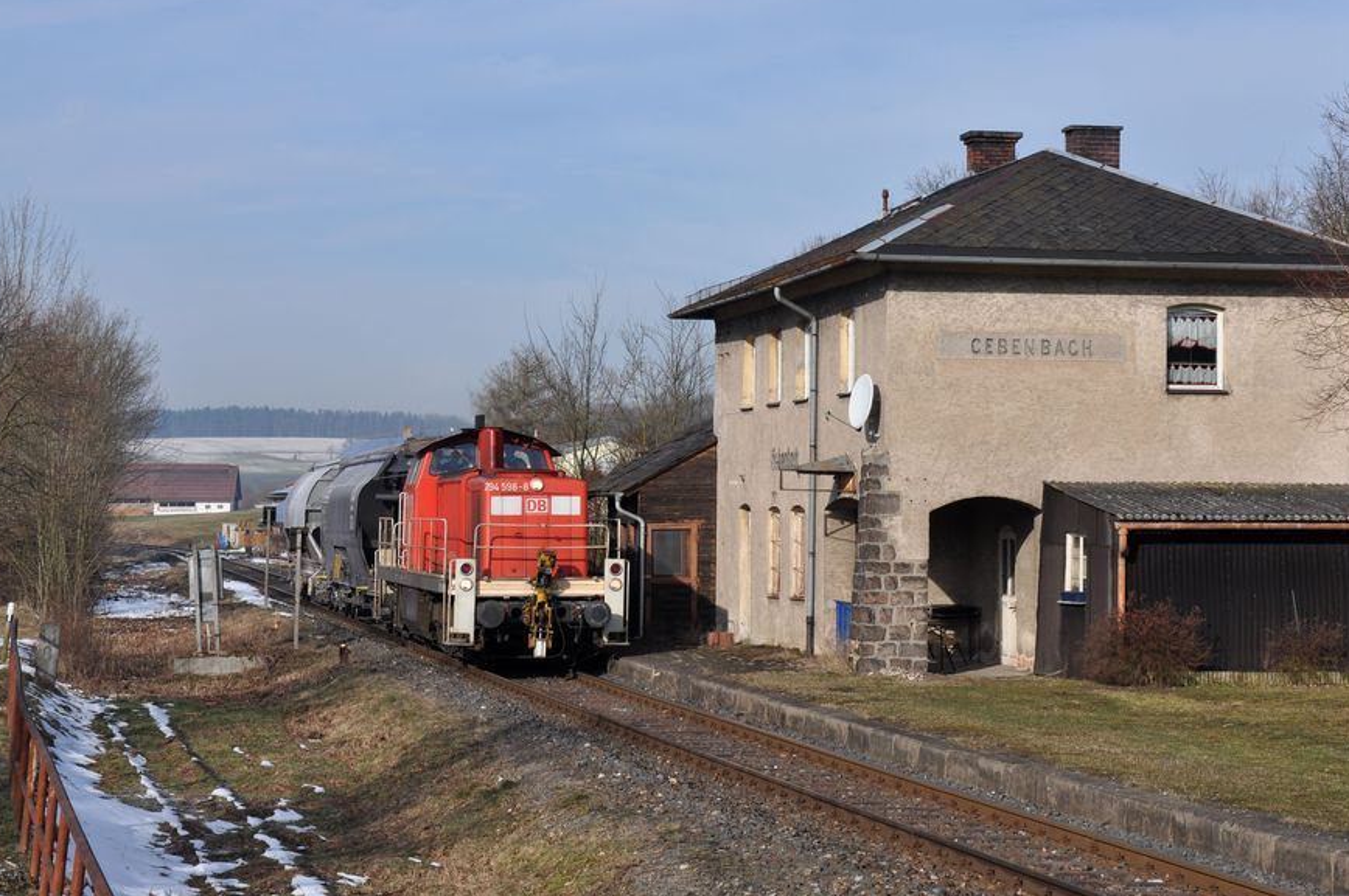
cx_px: 771
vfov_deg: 17.1
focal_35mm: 80
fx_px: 2980
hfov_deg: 25.5
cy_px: 382
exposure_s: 1/500
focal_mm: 45
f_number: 9
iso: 200
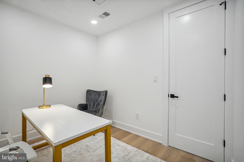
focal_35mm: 16
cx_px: 122
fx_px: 108
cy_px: 81
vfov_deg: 73.7
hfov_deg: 96.7
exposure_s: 1/50
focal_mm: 16
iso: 640
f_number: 9
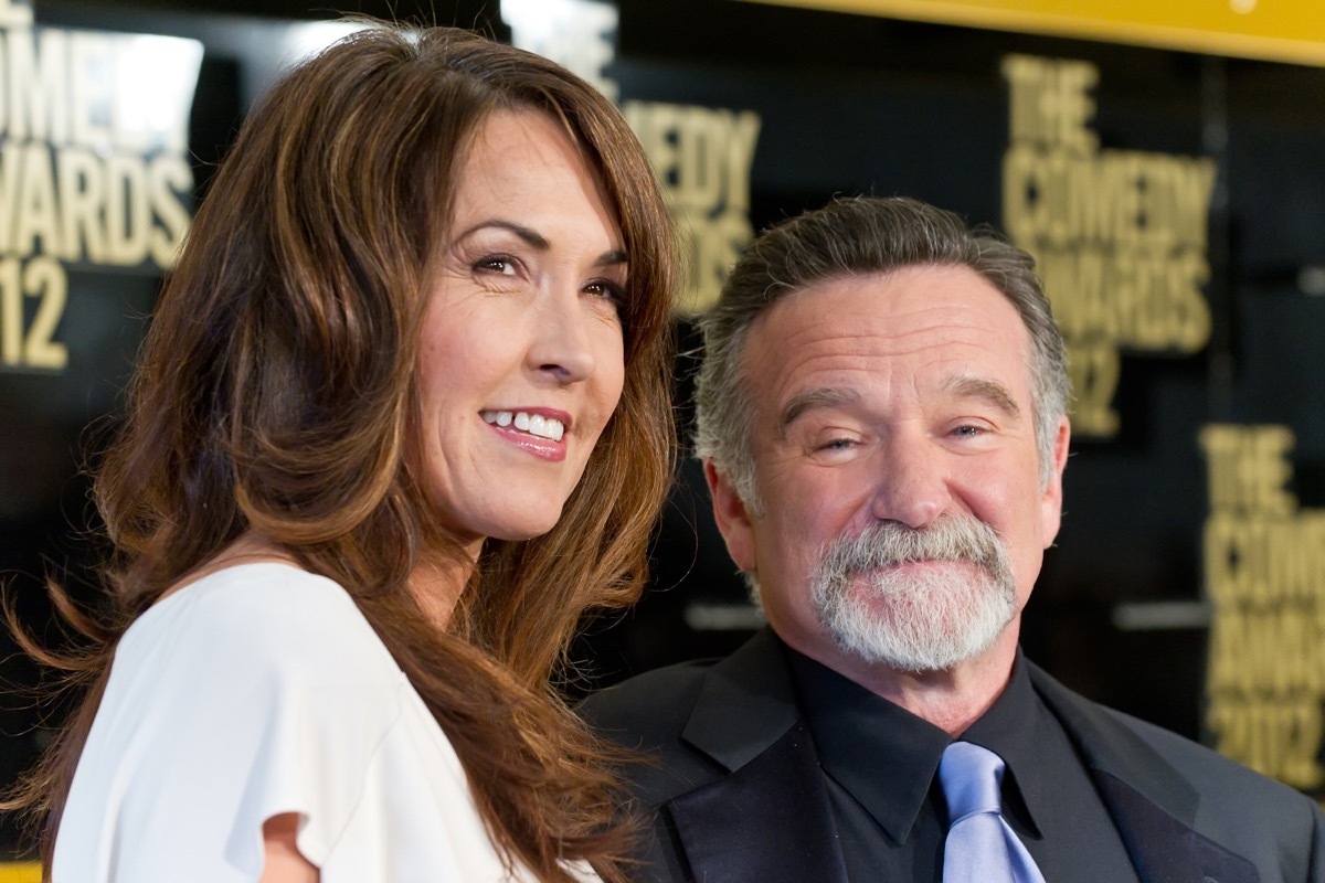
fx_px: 4269
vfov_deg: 11.8
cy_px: 442
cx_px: 662
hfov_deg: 17.6
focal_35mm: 116
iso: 3200
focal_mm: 116
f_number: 4
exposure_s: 1/250
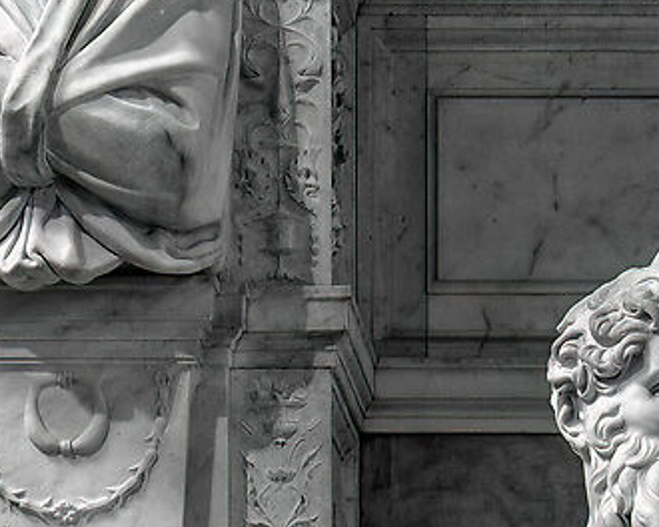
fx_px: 4591
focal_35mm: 235
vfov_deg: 6.4
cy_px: 1090
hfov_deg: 8.2
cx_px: 723
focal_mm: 34.5
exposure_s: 1
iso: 100
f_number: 11
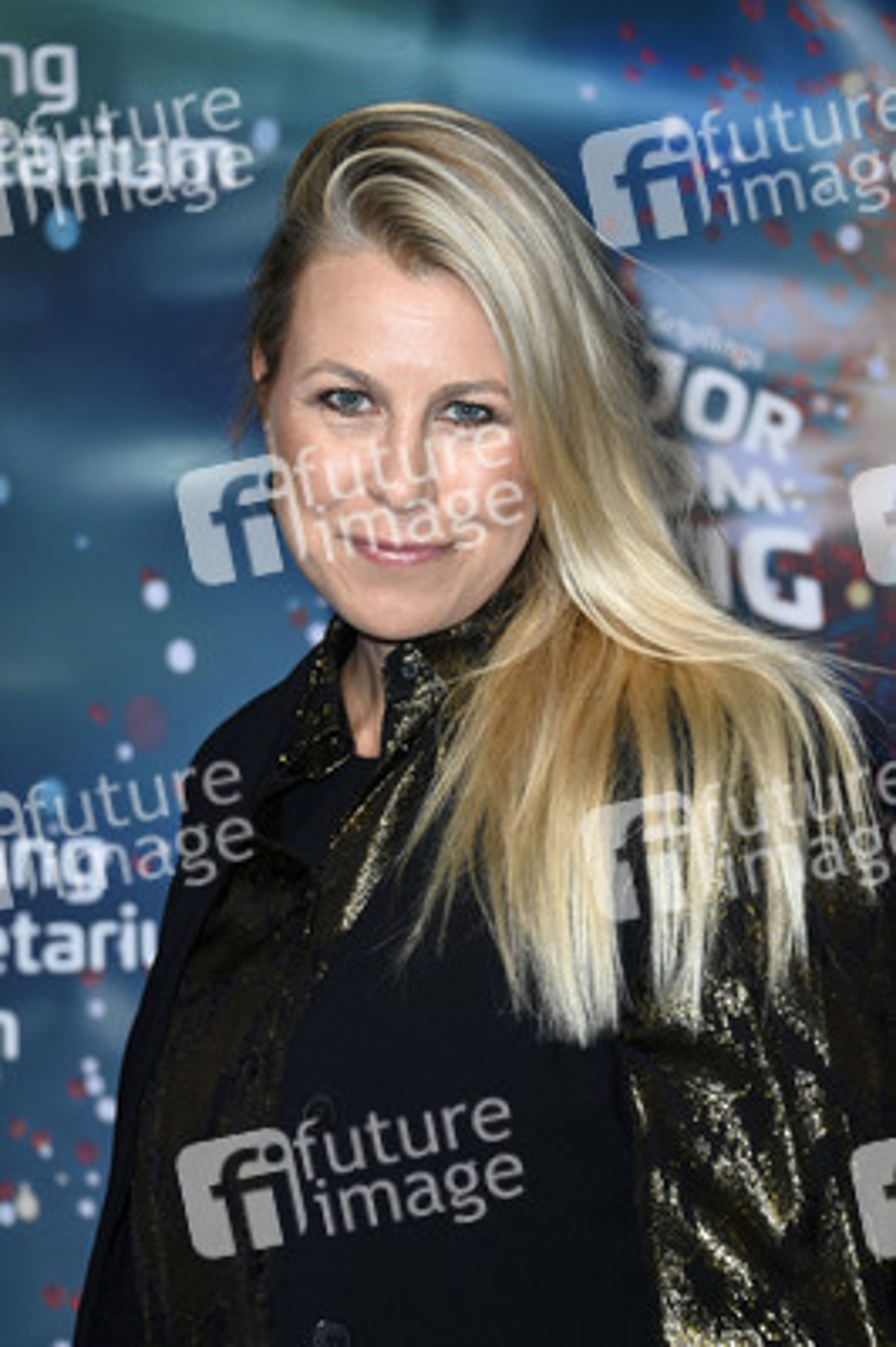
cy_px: 674
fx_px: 3926
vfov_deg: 19.5
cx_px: 448
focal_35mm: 105
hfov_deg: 13.0
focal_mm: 105
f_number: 5.6
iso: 500
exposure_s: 1/160
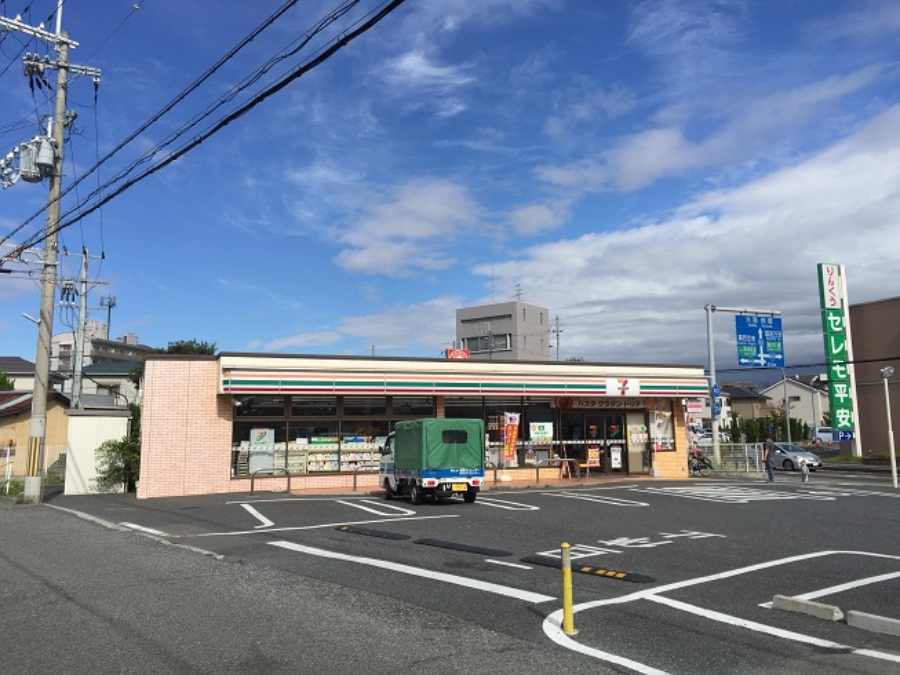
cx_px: 450
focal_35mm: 29
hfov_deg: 61.7
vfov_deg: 48.2
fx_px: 754
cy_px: 338
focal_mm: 4.15
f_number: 2.2
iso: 32
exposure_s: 1/3300
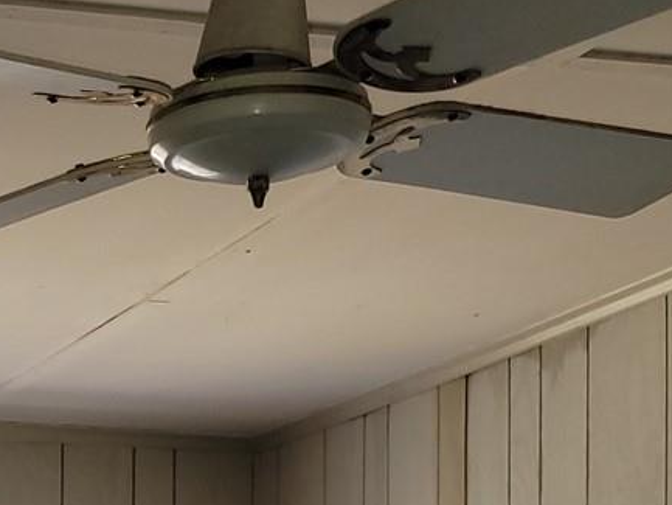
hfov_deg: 18.9
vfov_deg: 13.9
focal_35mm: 96
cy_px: 876
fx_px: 1864
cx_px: -214
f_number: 1.8
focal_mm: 5.4
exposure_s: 1/60
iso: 50
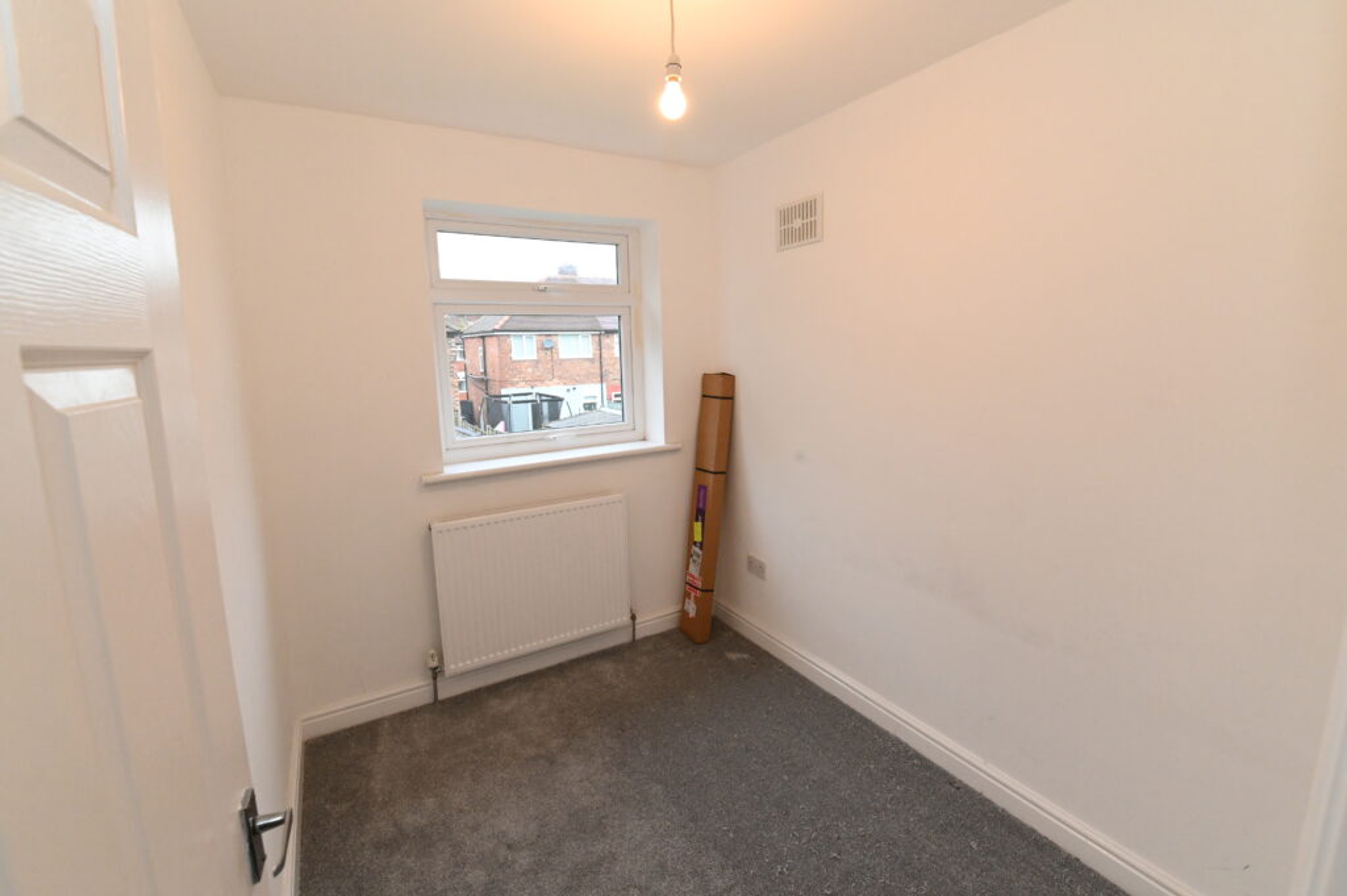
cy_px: 448
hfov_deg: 100.4
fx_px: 561
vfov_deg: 77.2
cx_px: 674
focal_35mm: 15
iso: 5000
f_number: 10
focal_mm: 15
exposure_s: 1/200
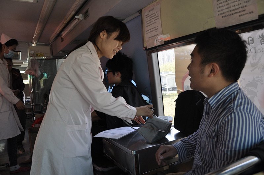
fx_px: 198
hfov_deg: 67.5
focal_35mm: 27
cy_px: 88
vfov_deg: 47.8
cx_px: 132
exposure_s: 1/500
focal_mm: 18
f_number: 3.5
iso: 640
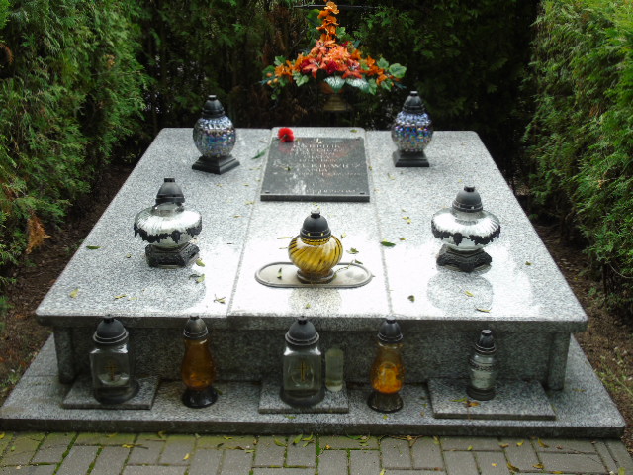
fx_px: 731
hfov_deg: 46.8
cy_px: 238
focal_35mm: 40
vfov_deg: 36.0
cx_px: 316
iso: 80
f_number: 3.9
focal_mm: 7.1
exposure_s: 1/200
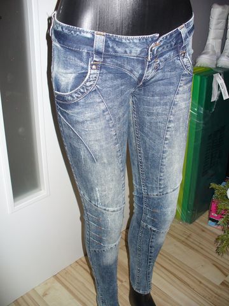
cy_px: 153
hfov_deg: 38.7
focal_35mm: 37
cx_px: 114
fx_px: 326
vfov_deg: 50.1
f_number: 2.8
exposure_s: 1/30
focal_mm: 6.1
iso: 100
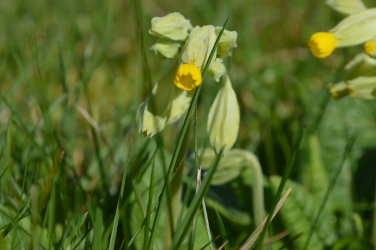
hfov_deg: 15.8
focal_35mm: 130
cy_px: 72
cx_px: 198
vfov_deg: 10.5
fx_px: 1354
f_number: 8
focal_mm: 55
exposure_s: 1/400
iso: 100
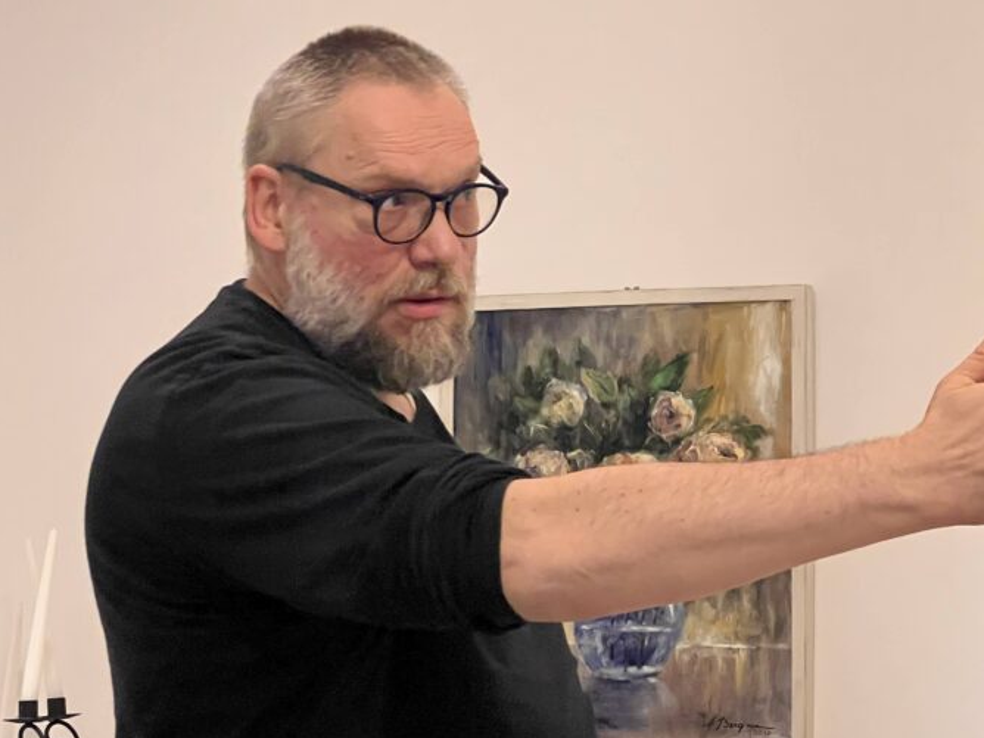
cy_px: 448
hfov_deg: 16.7
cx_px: 630
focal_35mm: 118
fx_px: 3354
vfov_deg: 12.5
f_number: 2.8
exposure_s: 1/50
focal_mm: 9
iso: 500
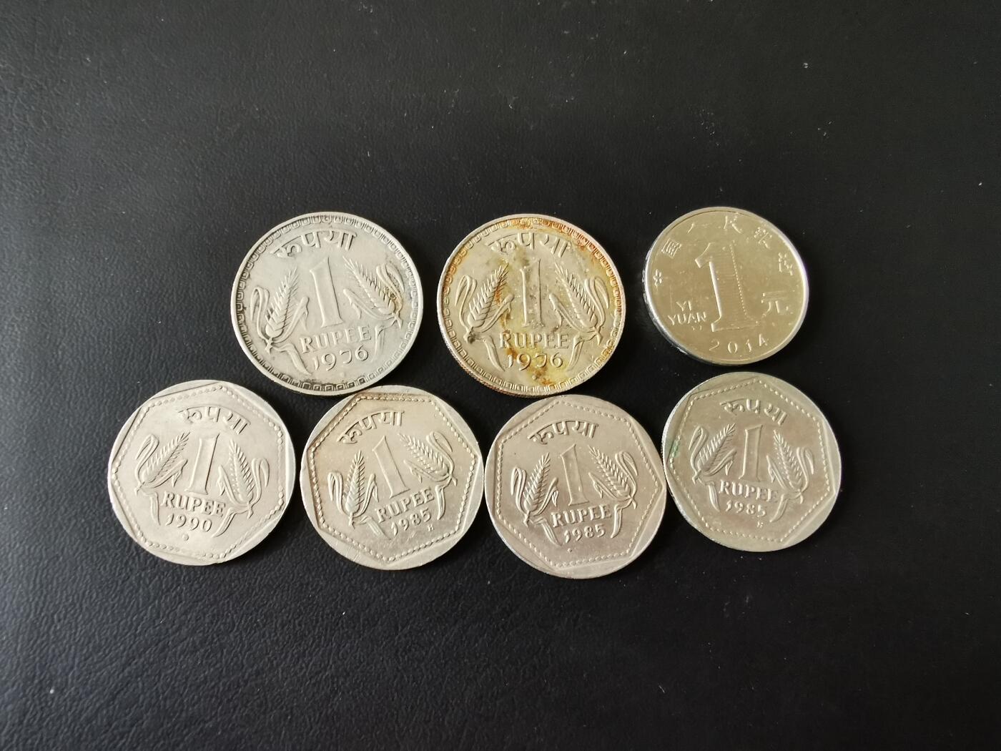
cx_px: 500
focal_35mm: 26
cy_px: 376
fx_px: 752
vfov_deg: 53.1
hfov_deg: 67.3
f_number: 2.2
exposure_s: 1/33.3
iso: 320
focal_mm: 2.35
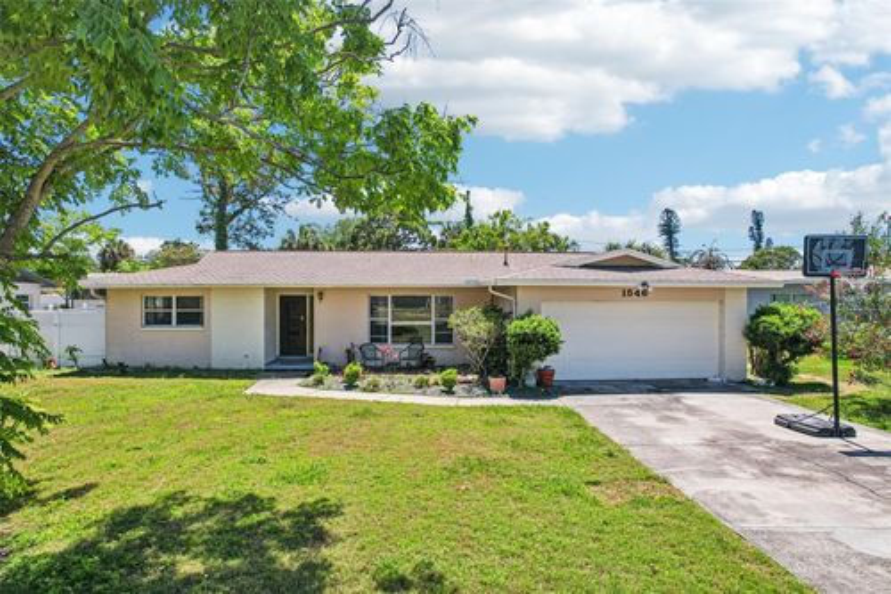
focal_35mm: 22
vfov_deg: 57.2
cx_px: 446
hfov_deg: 78.6
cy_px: 297
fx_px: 544
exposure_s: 1/2000
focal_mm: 8.4
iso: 120
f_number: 2.8
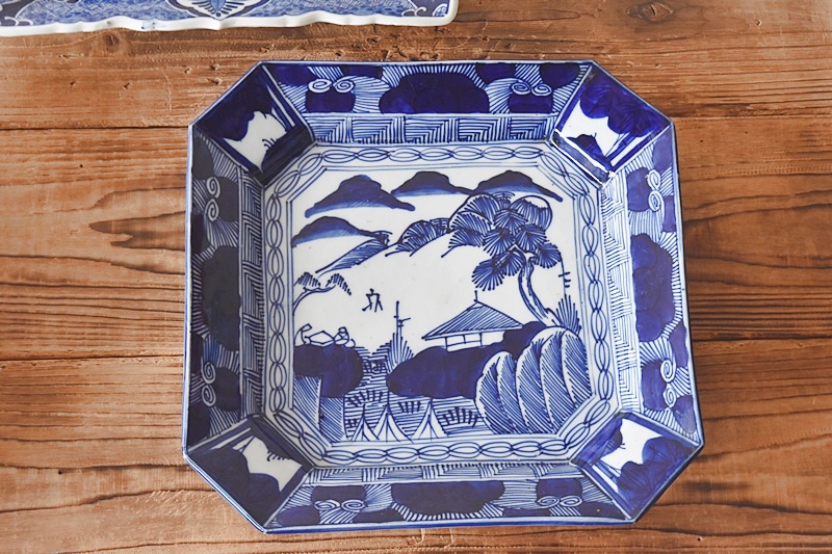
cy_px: 277
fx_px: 1664
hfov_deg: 28.1
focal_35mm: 72
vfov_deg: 18.9
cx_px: 416
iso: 800
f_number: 5.3
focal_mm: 48
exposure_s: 1/13
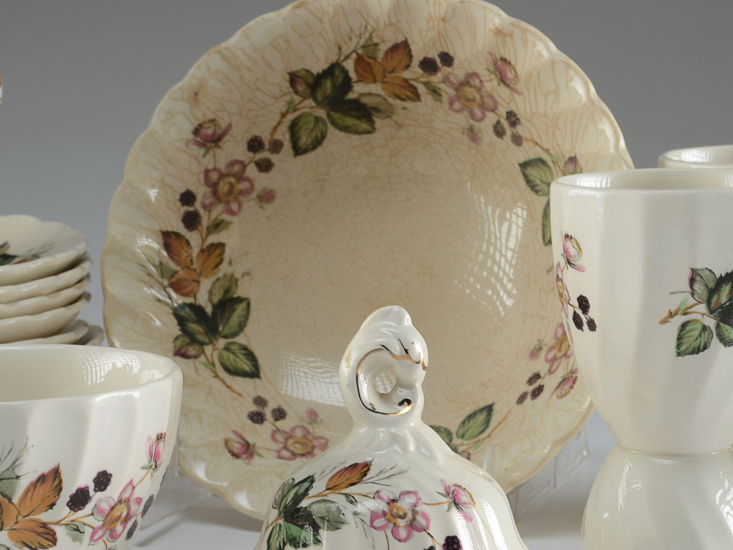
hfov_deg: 17.6
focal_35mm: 111
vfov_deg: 13.3
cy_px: 312
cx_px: 530
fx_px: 2350
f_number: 13
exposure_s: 1/80
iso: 100
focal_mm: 44
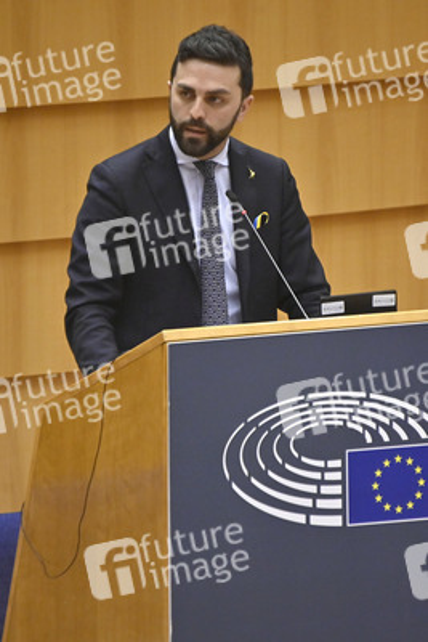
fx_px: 8908
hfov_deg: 2.8
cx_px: 214
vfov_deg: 4.1
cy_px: 321
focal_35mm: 500
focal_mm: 500
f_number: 6.3
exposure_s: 1/400
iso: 3200
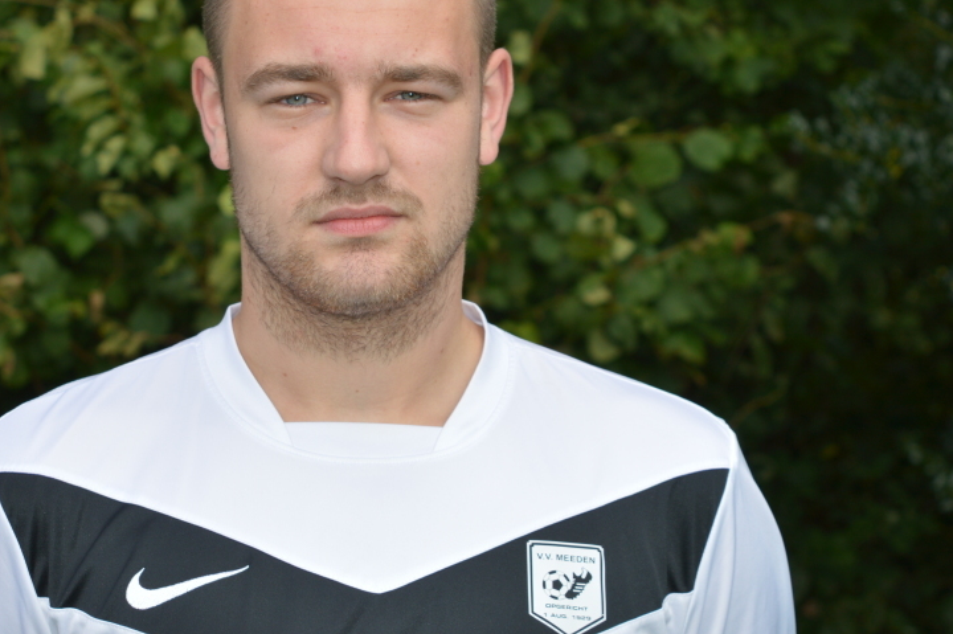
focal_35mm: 111
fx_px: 2936
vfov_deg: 12.3
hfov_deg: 18.4
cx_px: 416
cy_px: 261
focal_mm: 52
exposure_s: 1/200
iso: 100
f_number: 6.3
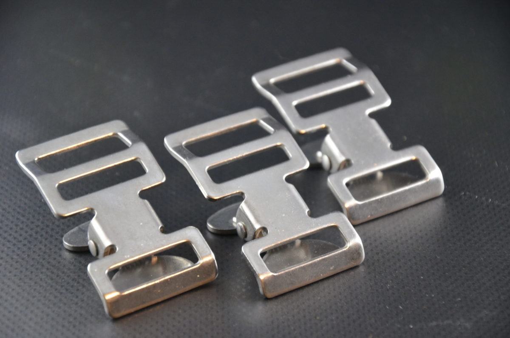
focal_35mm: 158
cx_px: 255
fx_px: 2227
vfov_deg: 8.7
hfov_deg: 13.1
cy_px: 169
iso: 1600
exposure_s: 1/25
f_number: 5.6
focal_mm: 105
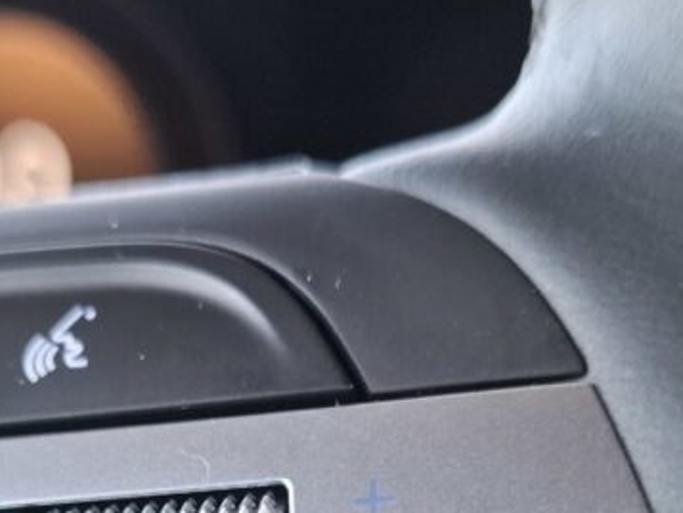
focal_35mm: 66
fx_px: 1303
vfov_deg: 20.2
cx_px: 274
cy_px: 681
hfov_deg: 29.3
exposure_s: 1/50
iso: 250
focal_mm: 5.54
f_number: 1.8
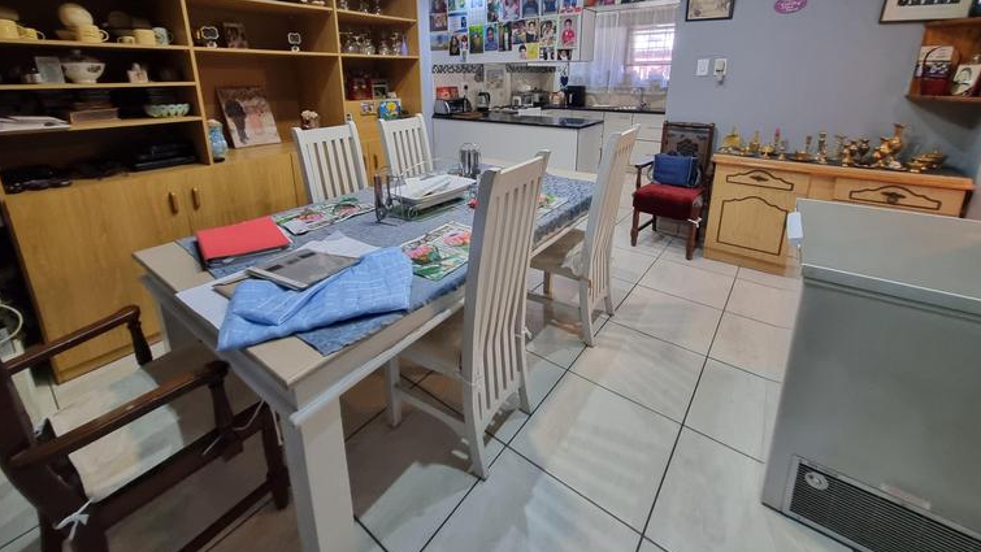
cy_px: 179
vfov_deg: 68.4
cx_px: 485
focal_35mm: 15
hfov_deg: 103.0
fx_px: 390
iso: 320
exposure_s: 1/33
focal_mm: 1.74
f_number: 2.2
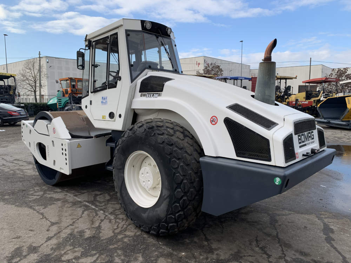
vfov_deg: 53.1
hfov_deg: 67.3
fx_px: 264
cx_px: 176
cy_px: 132
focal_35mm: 26
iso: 25
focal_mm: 4.25
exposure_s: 1/871
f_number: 1.8
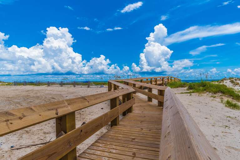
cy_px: 80
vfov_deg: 64.6
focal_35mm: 19
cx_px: 120
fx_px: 127
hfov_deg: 86.9
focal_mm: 19
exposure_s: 1/1000
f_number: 9
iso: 100
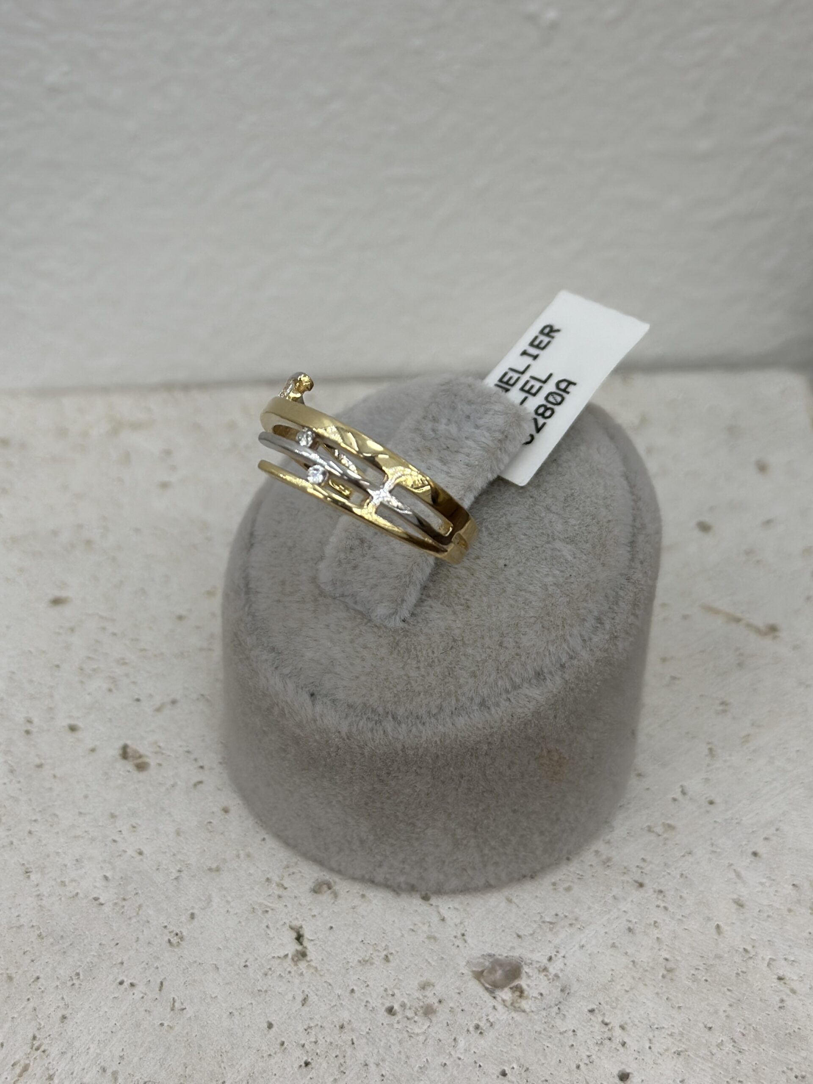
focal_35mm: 48
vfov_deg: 39.7
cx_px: 406
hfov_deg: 30.3
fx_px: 1503
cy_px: 542
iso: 80
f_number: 1.78
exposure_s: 1/577
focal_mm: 6.86
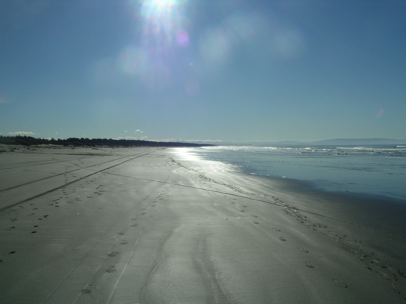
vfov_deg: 38.7
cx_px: 203
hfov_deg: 50.1
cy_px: 152
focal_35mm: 37
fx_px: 434
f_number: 6.9
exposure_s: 1/640
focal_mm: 5.7
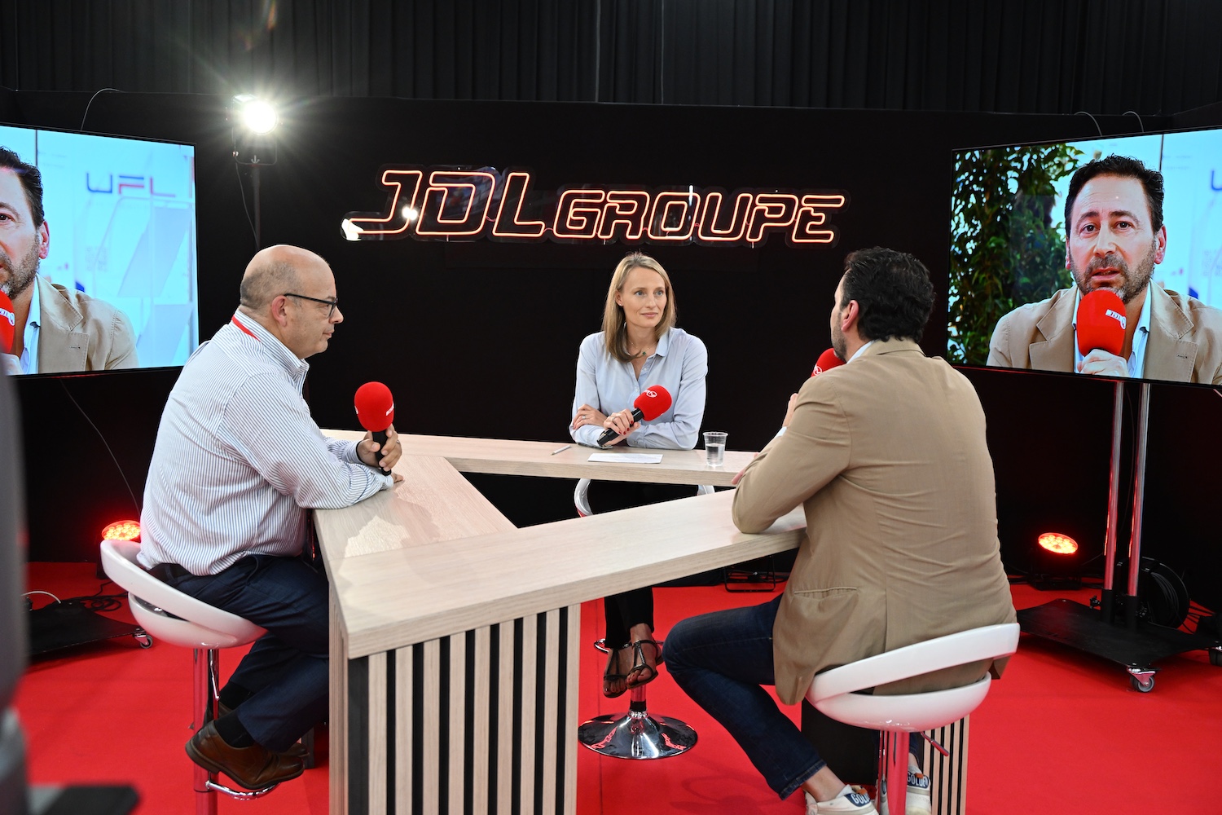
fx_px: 1222
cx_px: 611
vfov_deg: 36.9
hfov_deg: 53.1
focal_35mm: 36
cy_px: 408
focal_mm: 36
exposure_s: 1/125
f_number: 4.8
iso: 2200
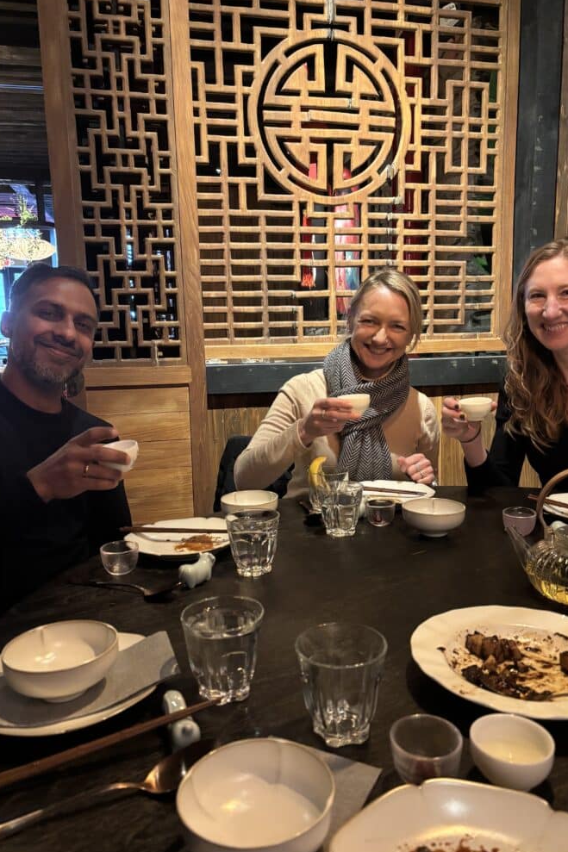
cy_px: 431
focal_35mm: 28
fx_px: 663
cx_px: 309
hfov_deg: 46.3
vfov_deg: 65.5
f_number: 1.6
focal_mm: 5.96
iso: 800
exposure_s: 1/30
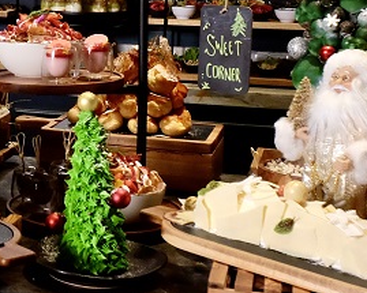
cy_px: 89
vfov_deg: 17.8
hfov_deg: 21.2
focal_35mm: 86
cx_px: -34
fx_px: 934
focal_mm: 19.6
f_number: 5.6
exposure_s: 1/60
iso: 4000
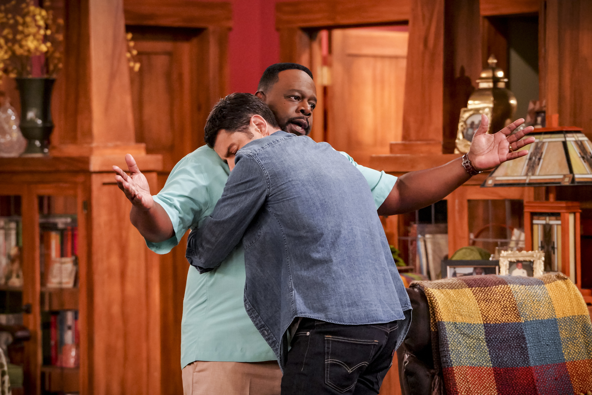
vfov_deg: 7.0
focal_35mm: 196
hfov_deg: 10.5
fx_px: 3224
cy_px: 198
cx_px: 296
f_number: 5.6
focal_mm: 196
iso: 10000
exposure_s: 1/160
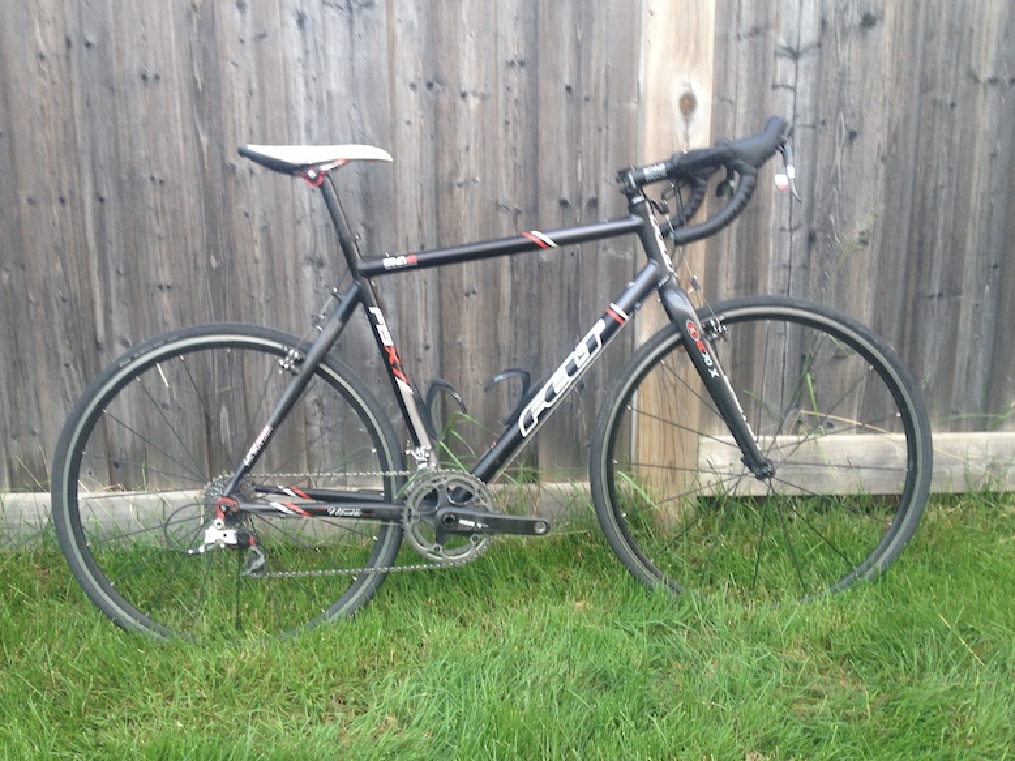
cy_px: 380
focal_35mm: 36
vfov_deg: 39.6
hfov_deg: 51.4
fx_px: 1055
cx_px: 494
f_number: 2.4
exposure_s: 1/20
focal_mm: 4.28
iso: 50
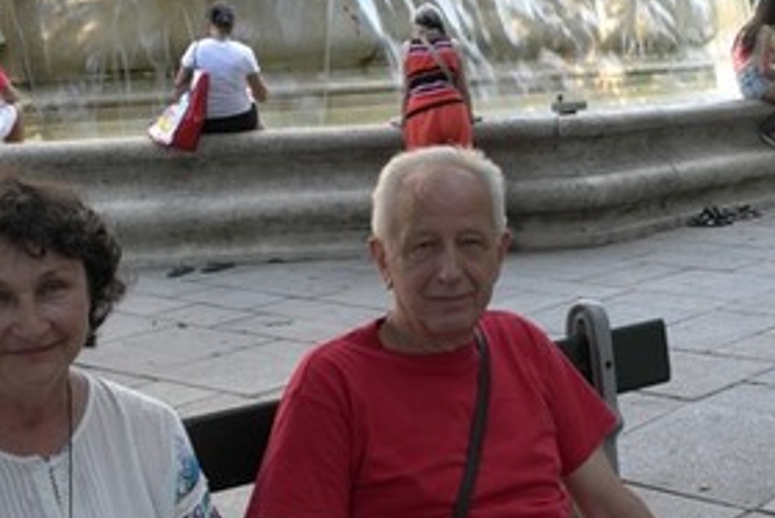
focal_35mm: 68
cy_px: 314
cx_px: 446
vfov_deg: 20.0
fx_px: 1465
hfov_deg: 29.6
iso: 200
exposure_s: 1/30
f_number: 11
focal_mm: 24
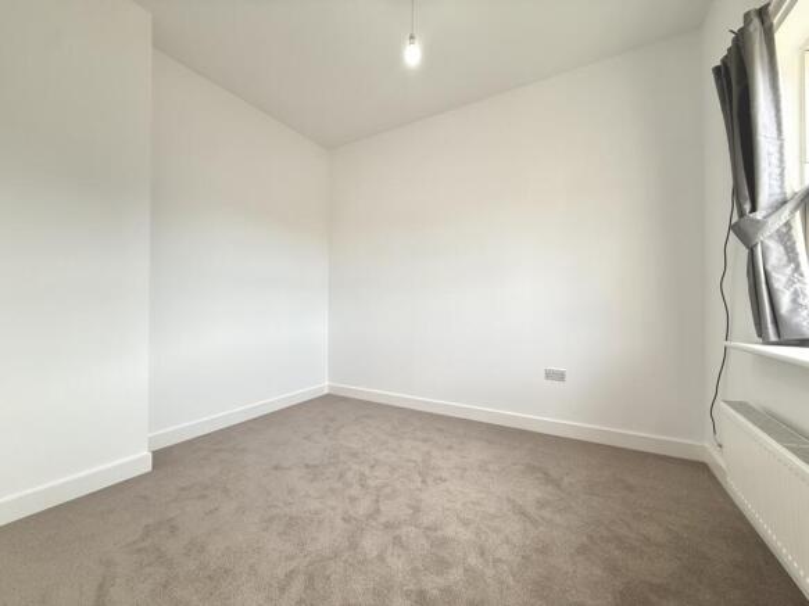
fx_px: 327
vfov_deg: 85.7
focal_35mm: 14
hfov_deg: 102.1
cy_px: 303
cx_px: 404
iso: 80
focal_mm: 2.22
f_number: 2.2
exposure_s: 1/100
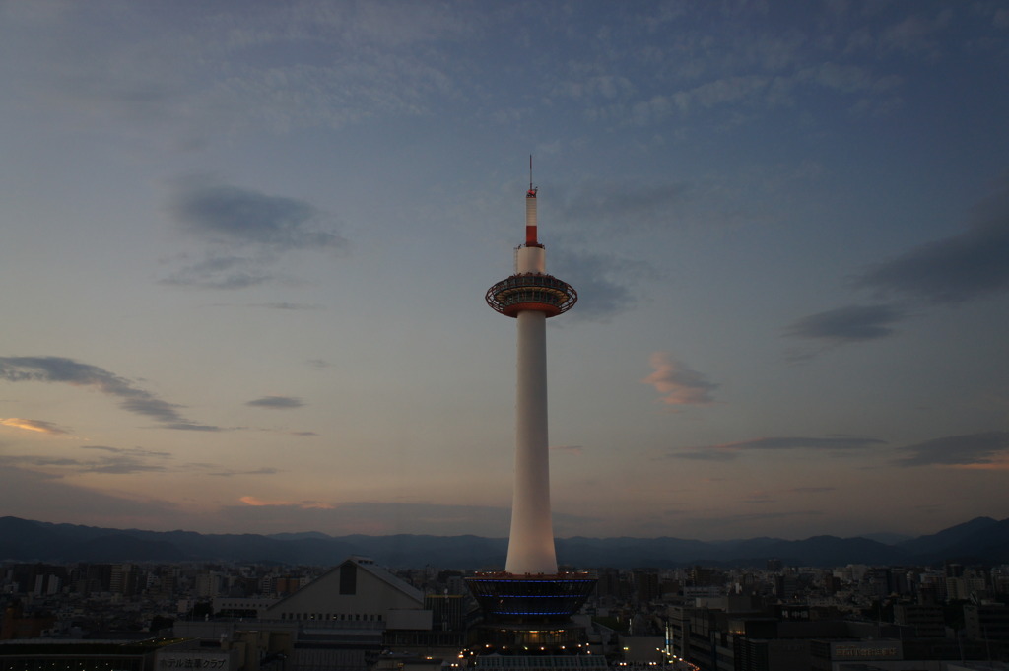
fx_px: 840
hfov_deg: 62.0
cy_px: 336
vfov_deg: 43.5
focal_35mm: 30
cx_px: 504
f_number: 8
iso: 400
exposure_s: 1/30
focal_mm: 20
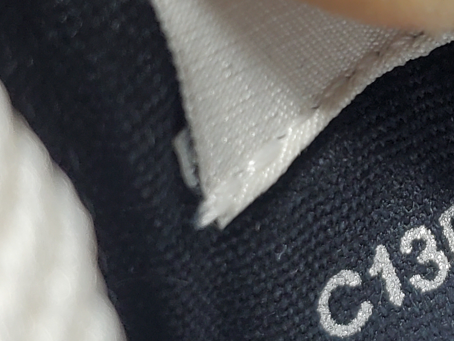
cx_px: 469
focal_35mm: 121
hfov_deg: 15.9
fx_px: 1587
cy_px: 92
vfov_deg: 12.2
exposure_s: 1/238
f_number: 1.5
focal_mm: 4.3
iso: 50
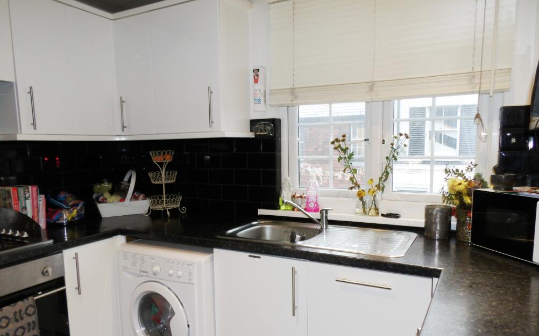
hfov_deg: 70.4
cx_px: 266
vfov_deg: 47.5
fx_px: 382
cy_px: 188
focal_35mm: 26
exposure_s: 1/15
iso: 200
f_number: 4.1
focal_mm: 4.3
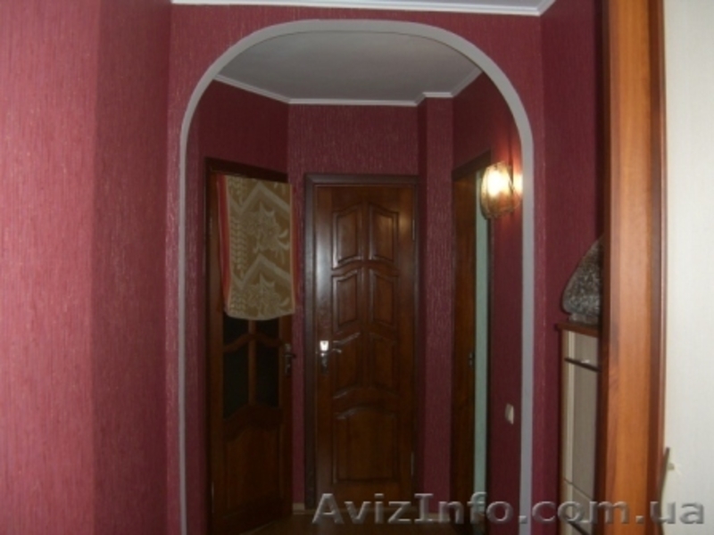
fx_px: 784
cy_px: 268
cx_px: 357
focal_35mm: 38
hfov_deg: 49.0
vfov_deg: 37.7
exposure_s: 1/60
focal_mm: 7.9
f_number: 2.8
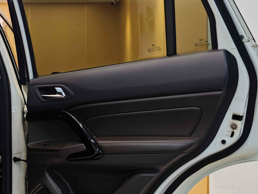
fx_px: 320
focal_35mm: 43
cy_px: 92
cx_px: 75
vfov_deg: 33.6
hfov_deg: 42.9
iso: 400
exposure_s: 1/69.2
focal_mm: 8.7
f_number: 1.9
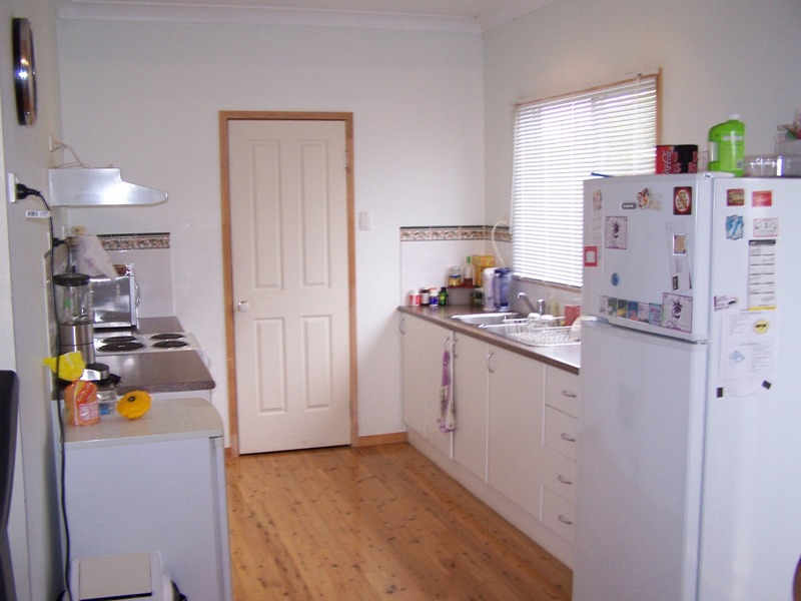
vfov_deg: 37.7
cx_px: 400
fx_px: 879
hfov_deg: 49.0
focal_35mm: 38
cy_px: 300
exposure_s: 1/90
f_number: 2.8
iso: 140
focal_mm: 6.3
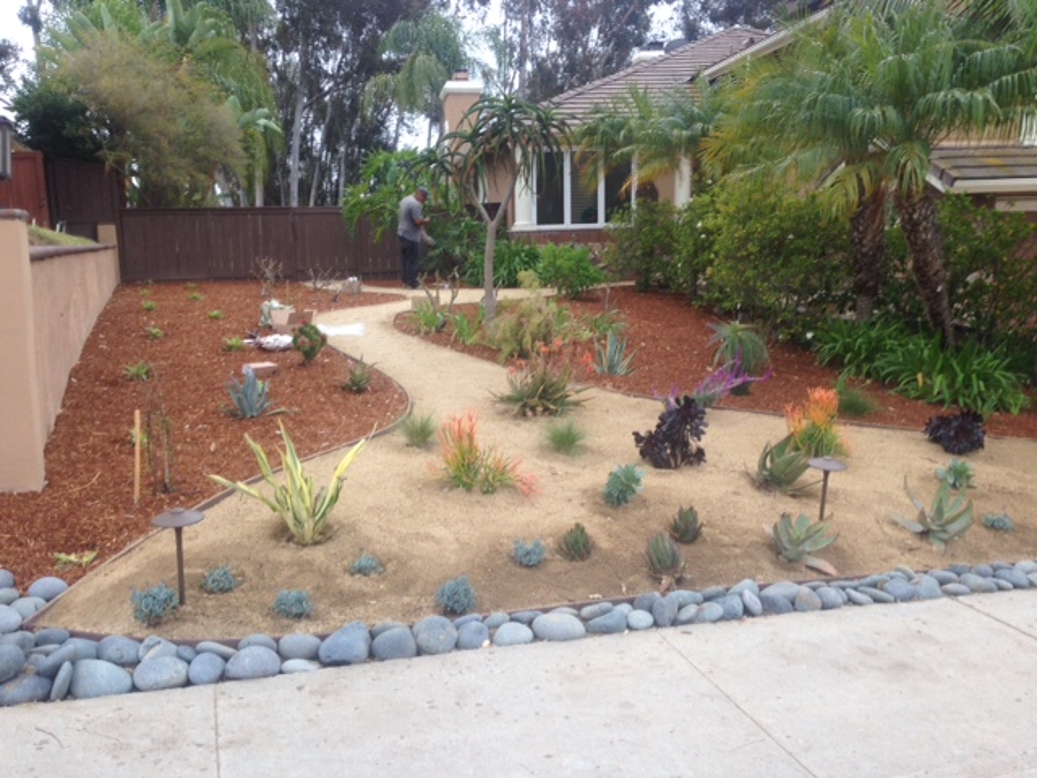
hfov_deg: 55.4
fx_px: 989
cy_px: 389
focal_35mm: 33
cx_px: 518
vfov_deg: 42.9
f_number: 2.4
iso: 50
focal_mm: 4.12
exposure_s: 1/125
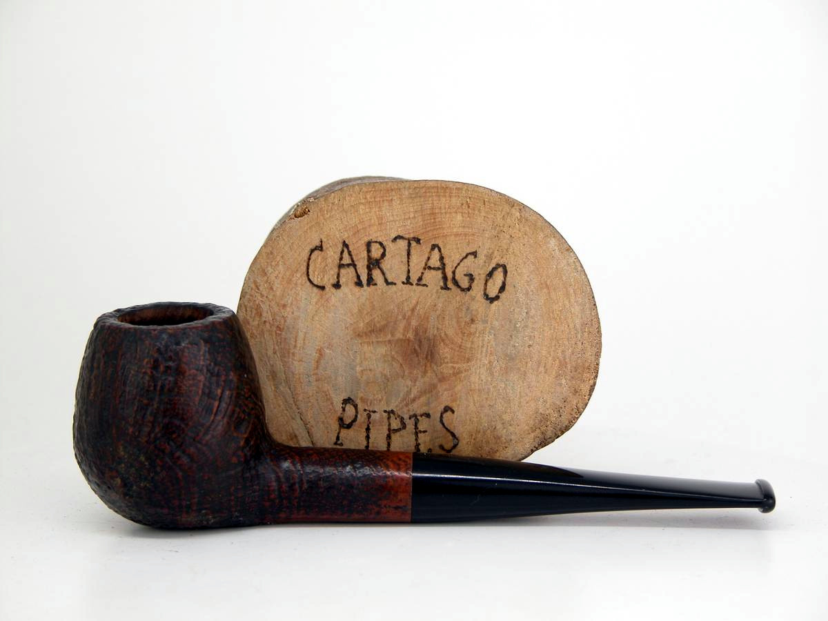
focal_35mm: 114
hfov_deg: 17.3
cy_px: 310
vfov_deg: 13.0
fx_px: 2727
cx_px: 414
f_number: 3.7
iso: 100
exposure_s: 1/90.9
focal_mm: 29.5
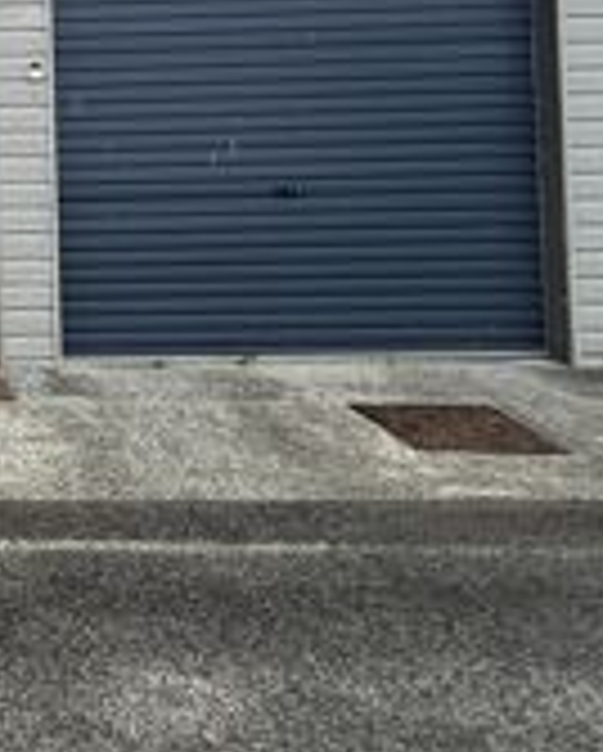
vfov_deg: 38.6
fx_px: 1002
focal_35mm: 45
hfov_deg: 24.2
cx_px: -356
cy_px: 95
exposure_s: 1/569
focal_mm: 2.22
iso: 64
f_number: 2.2
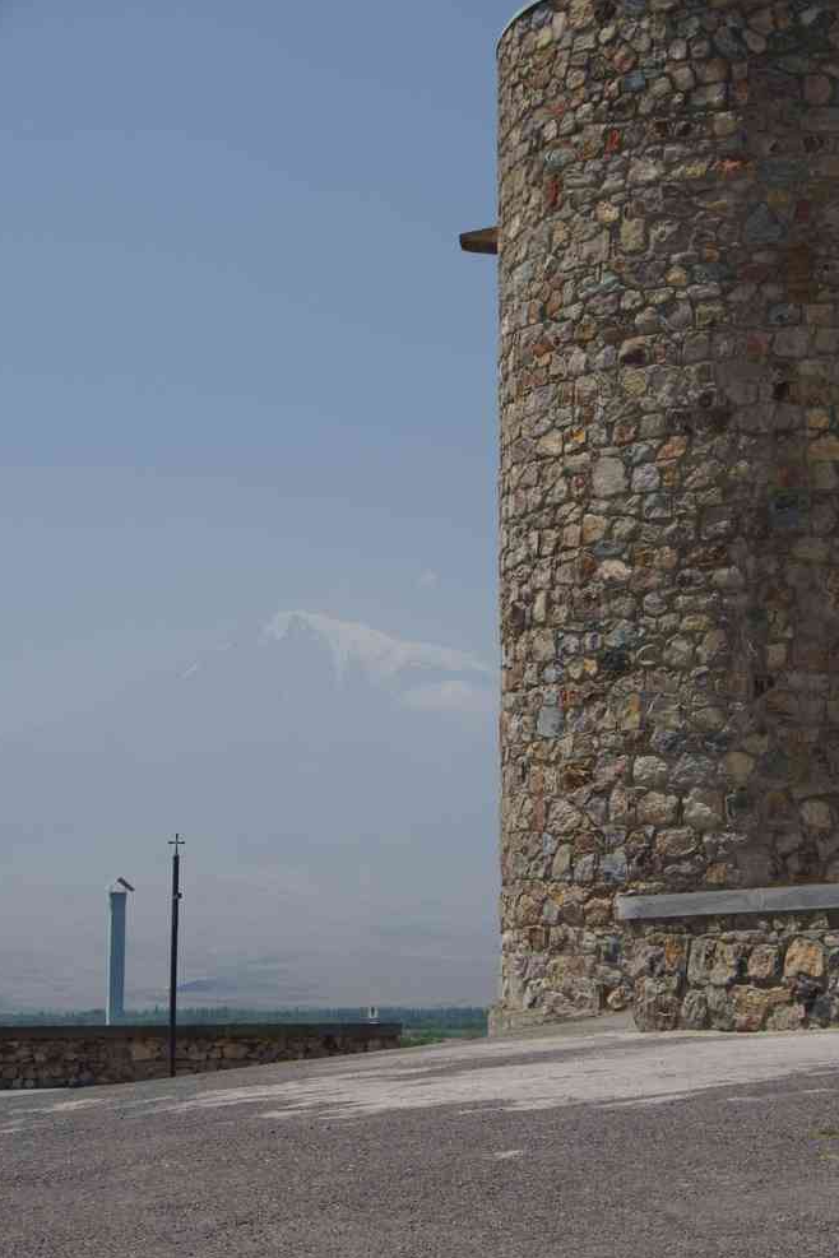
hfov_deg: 16.4
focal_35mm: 84
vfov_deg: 24.3
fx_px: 2919
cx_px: 417
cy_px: 634
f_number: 11
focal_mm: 55
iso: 200
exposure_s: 1/125
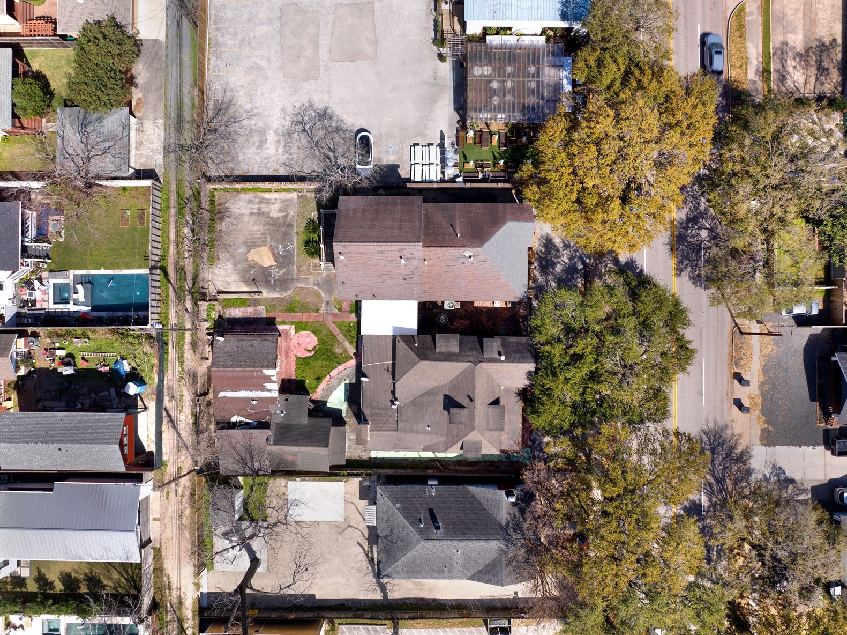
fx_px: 587
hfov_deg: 71.6
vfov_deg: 56.8
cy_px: 318
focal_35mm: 24
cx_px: 424
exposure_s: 1/80
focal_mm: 12.29
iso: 200
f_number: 2.8
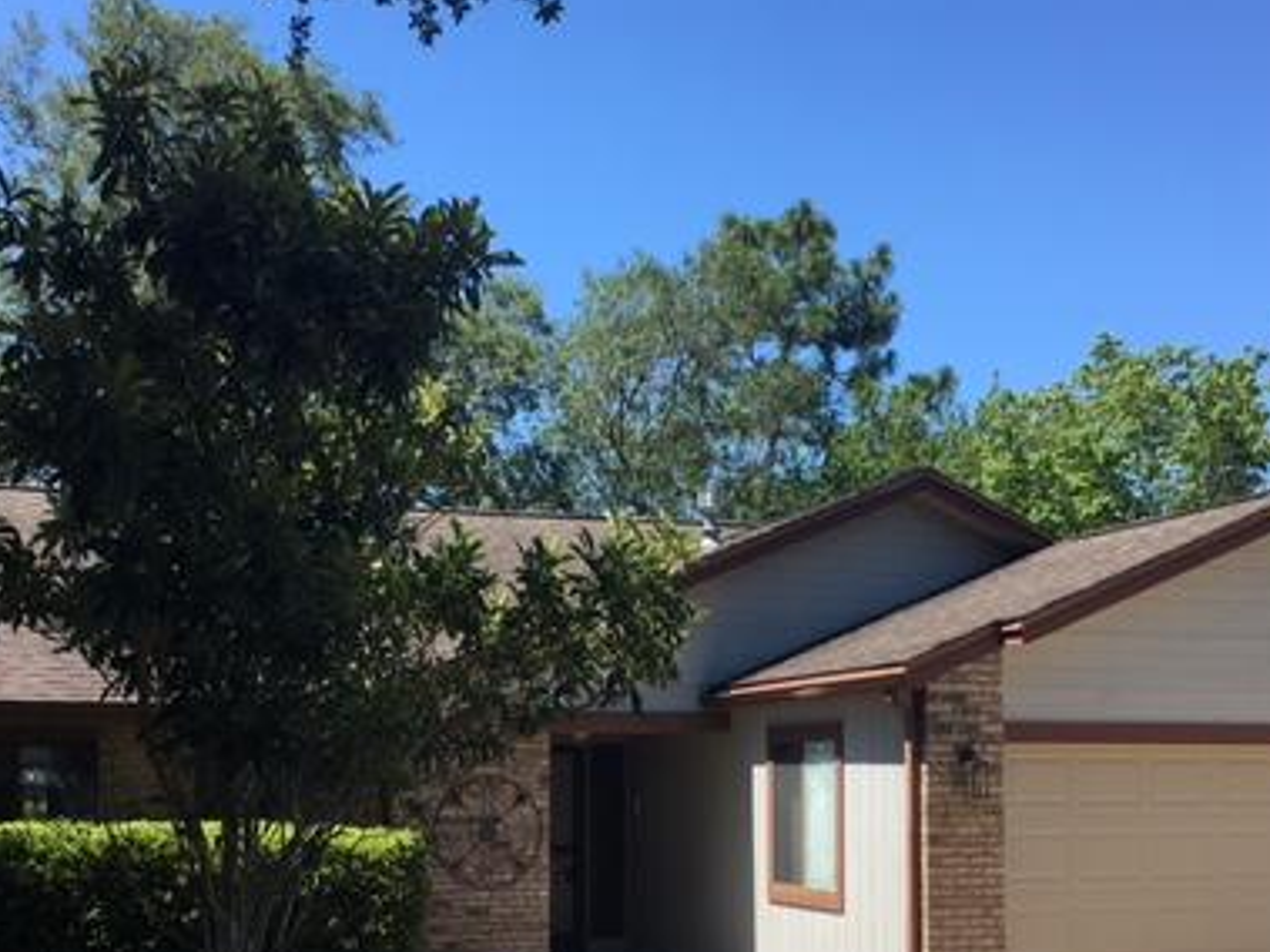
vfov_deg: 29.3
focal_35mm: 49
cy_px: 680
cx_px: 677
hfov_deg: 38.9
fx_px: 1797
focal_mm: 4.15
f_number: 2.2
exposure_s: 1/905
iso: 25
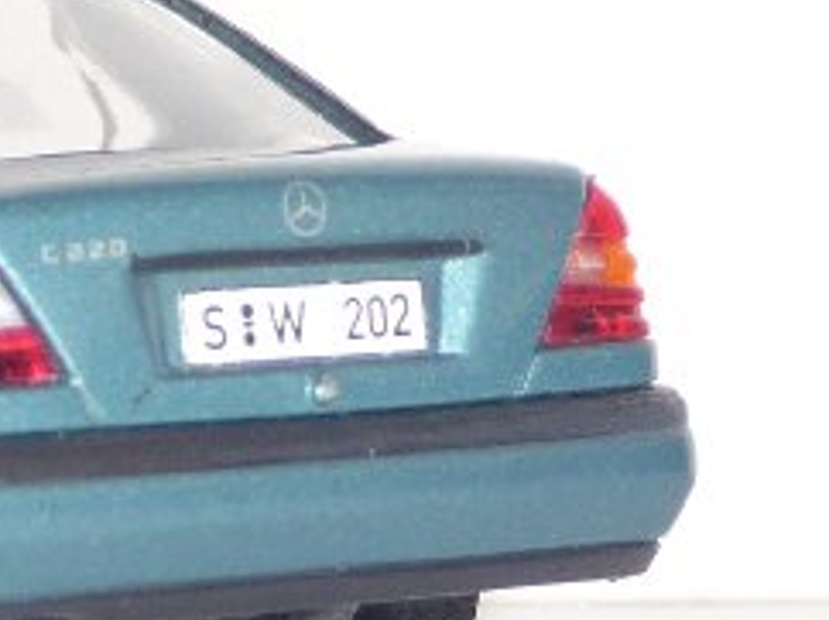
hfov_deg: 6.5
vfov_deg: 4.9
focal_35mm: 301
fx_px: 7201
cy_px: 243
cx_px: -353
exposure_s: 1/30
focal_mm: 11.3
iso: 100
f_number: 4.5
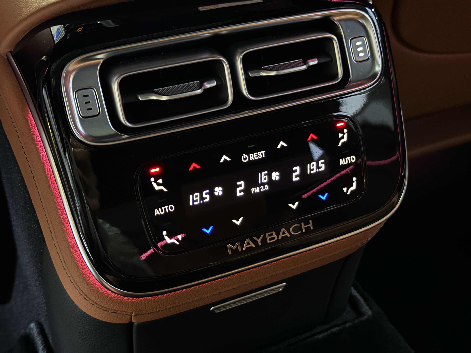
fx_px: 653
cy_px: 176
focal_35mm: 48
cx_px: 236
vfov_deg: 30.3
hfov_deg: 39.7
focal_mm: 6.76
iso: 800
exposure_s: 1/5
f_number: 1.78
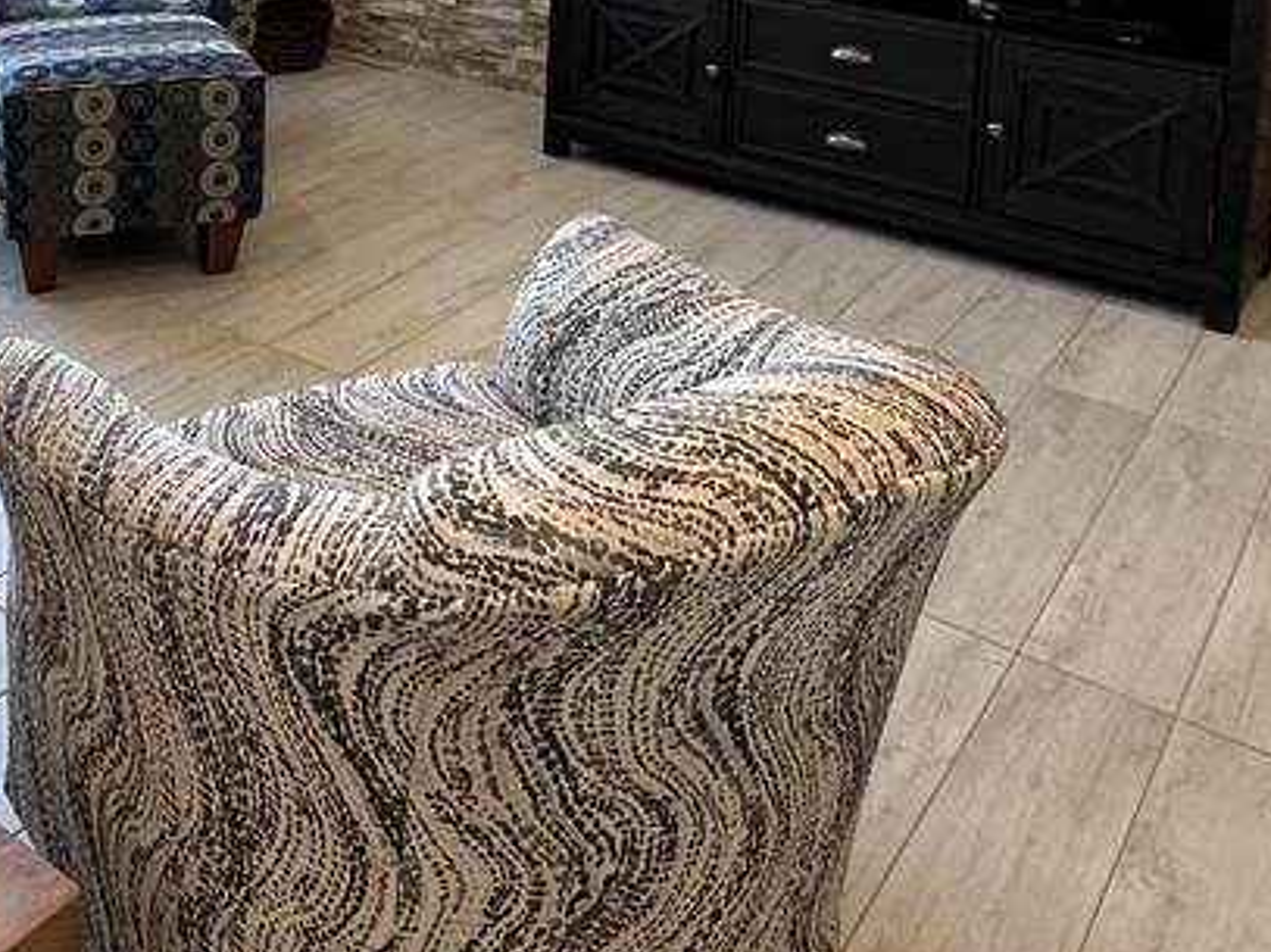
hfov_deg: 41.6
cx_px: 306
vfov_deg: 28.9
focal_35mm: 44
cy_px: -156
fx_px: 1615
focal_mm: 2.22
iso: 160
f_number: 2.2
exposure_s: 1/120
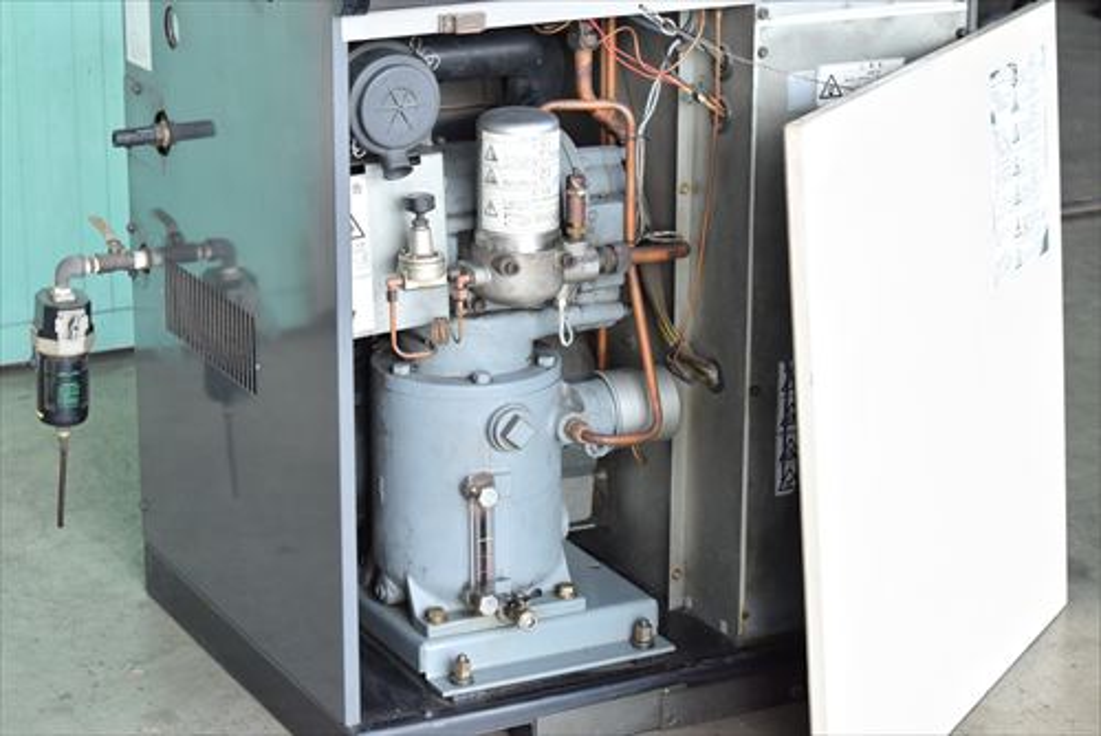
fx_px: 2524
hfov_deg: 24.6
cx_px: 550
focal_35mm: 82
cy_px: 368
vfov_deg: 16.6
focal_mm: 55
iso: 1250
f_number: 6.3
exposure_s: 1/320
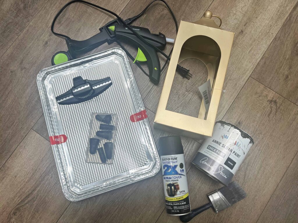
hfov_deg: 67.3
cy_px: 112
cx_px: 149
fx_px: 224
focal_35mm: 26
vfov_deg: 53.1
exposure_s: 1/120
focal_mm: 5.7
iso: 50
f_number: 1.5
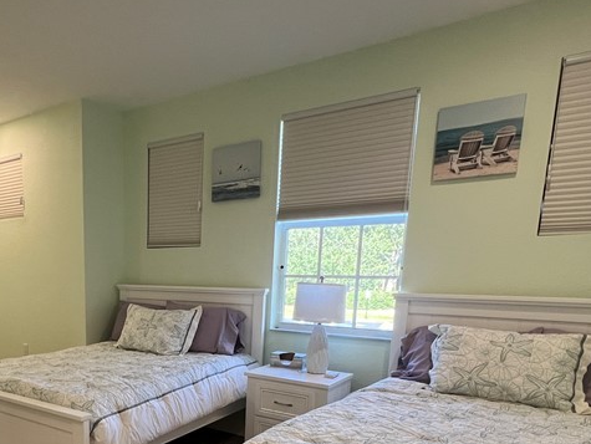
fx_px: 478
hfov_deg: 59.1
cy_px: 363
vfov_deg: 46.8
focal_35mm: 28
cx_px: 129
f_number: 1.8
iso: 200
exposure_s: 1/120
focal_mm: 1.57
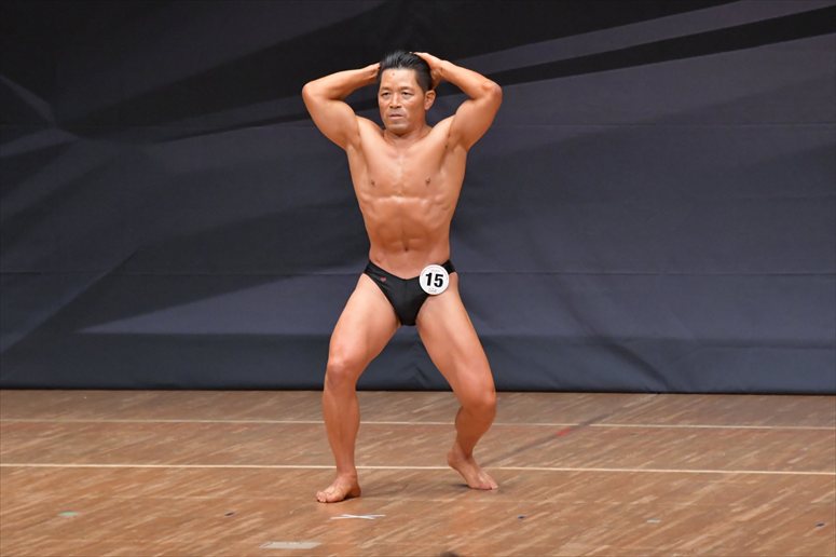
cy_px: 278
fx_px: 6963
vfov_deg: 4.6
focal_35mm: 300
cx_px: 418
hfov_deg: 6.9
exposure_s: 1/400
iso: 6400
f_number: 5.6
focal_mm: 200
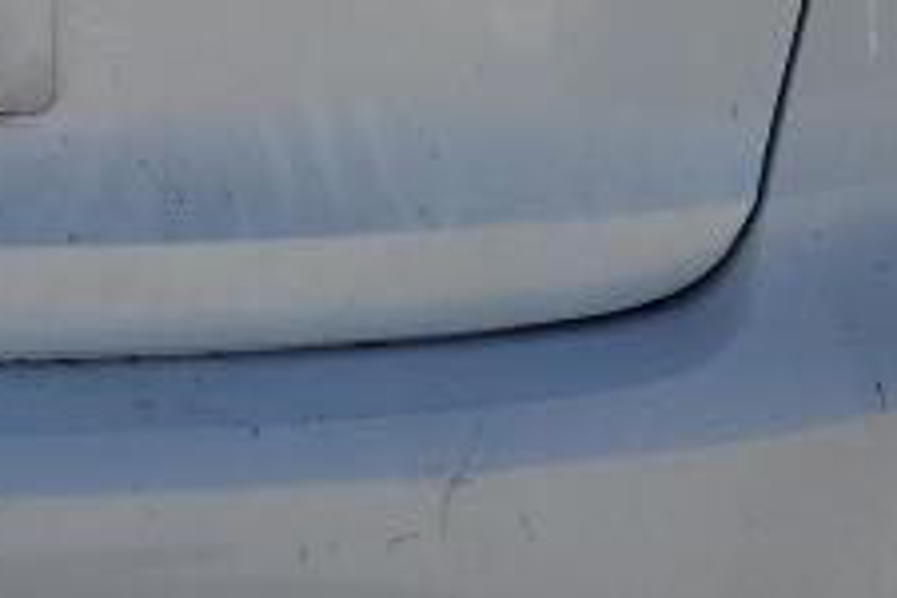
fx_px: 2392
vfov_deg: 14.0
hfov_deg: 19.5
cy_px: -48
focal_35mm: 96
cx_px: -283
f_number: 1.5
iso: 50
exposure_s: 1/10000
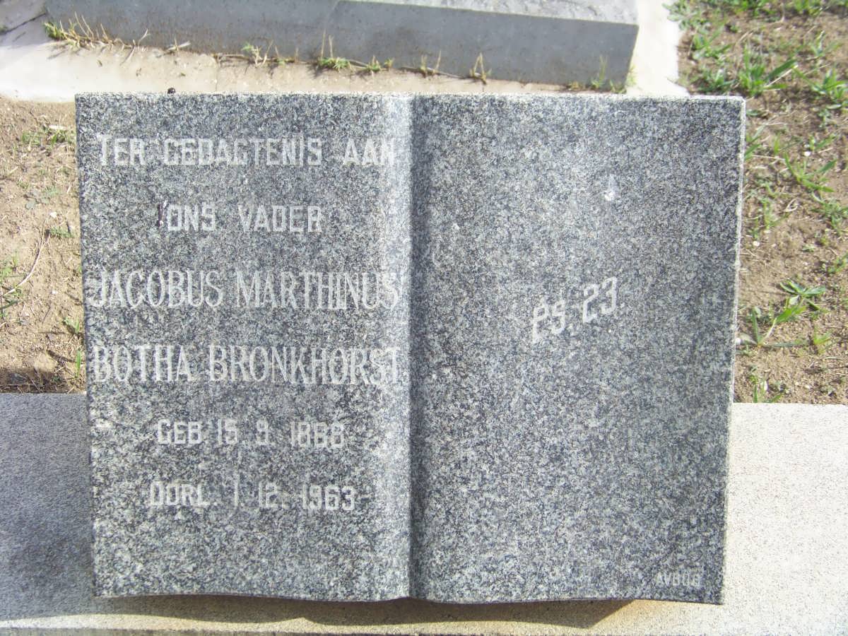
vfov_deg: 29.7
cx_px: 424
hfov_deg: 38.9
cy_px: 318
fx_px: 1200
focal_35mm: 49
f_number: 2.8
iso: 64
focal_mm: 7.6
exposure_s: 1/400
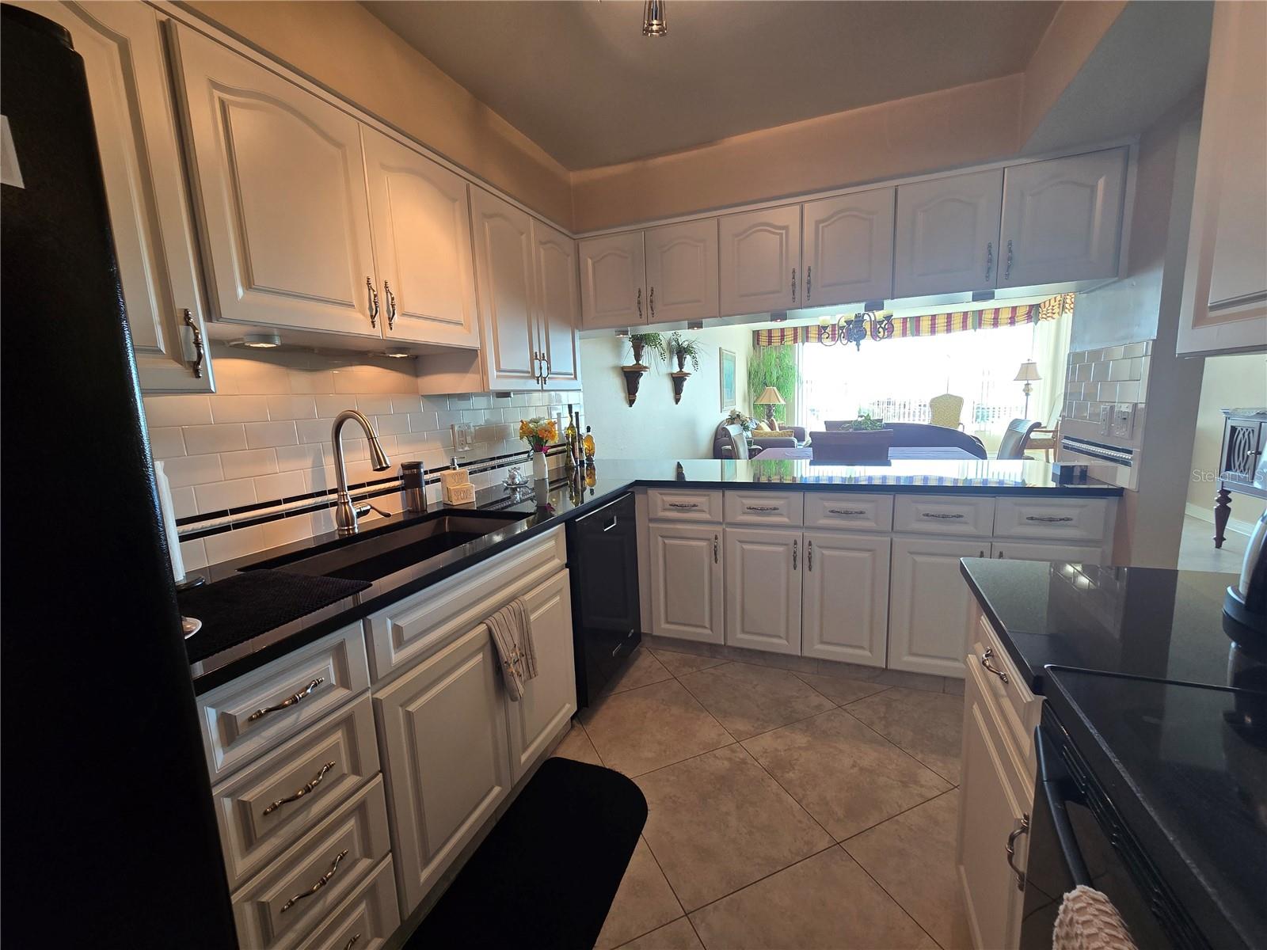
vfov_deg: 89.9
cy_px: 475
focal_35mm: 13
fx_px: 476
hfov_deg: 106.2
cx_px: 634
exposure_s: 1/60
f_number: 2.2
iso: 100
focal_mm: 2.2
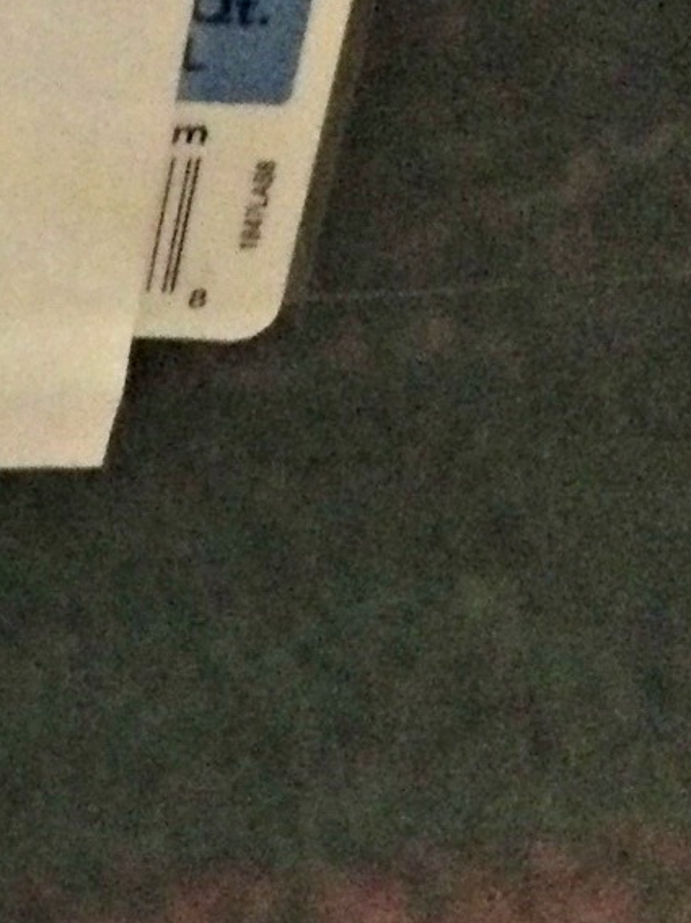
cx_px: -486
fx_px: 2797
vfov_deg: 18.7
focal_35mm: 105
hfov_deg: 13.0
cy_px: 351
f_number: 2.2
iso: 640
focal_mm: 4.15
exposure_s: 1/15
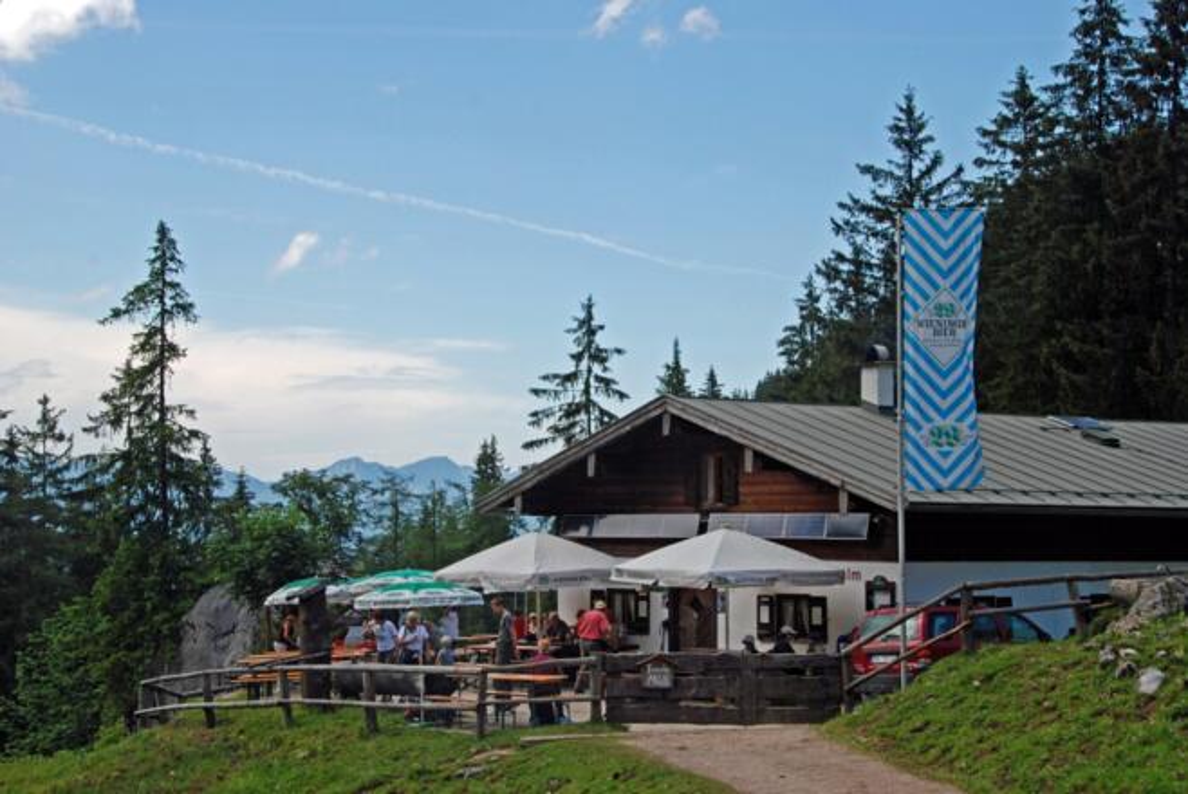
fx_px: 2279
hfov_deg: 29.2
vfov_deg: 19.8
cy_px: 397
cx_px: 594
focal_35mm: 69
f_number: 10
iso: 125
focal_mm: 46
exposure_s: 1/100
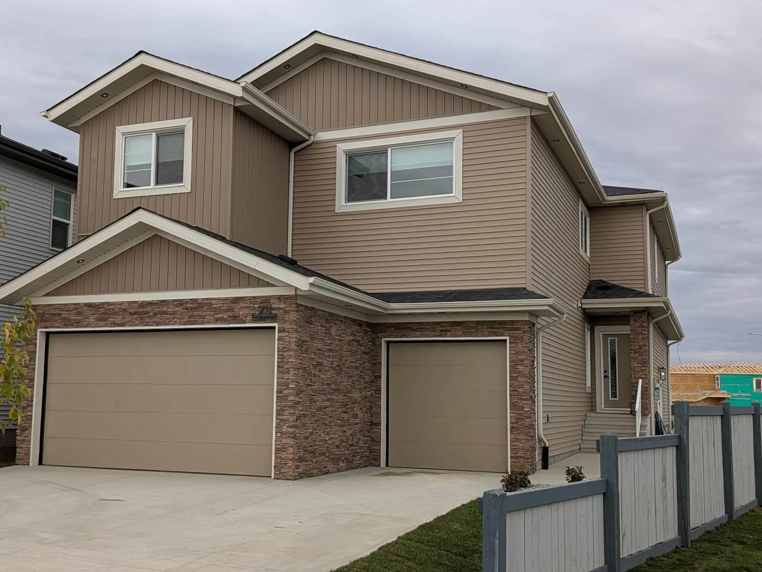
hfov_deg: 48.9
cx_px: 341
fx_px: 836
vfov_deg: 37.7
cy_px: 305
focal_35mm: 38
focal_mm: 4.53
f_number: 1.7
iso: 46
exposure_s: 1/1271
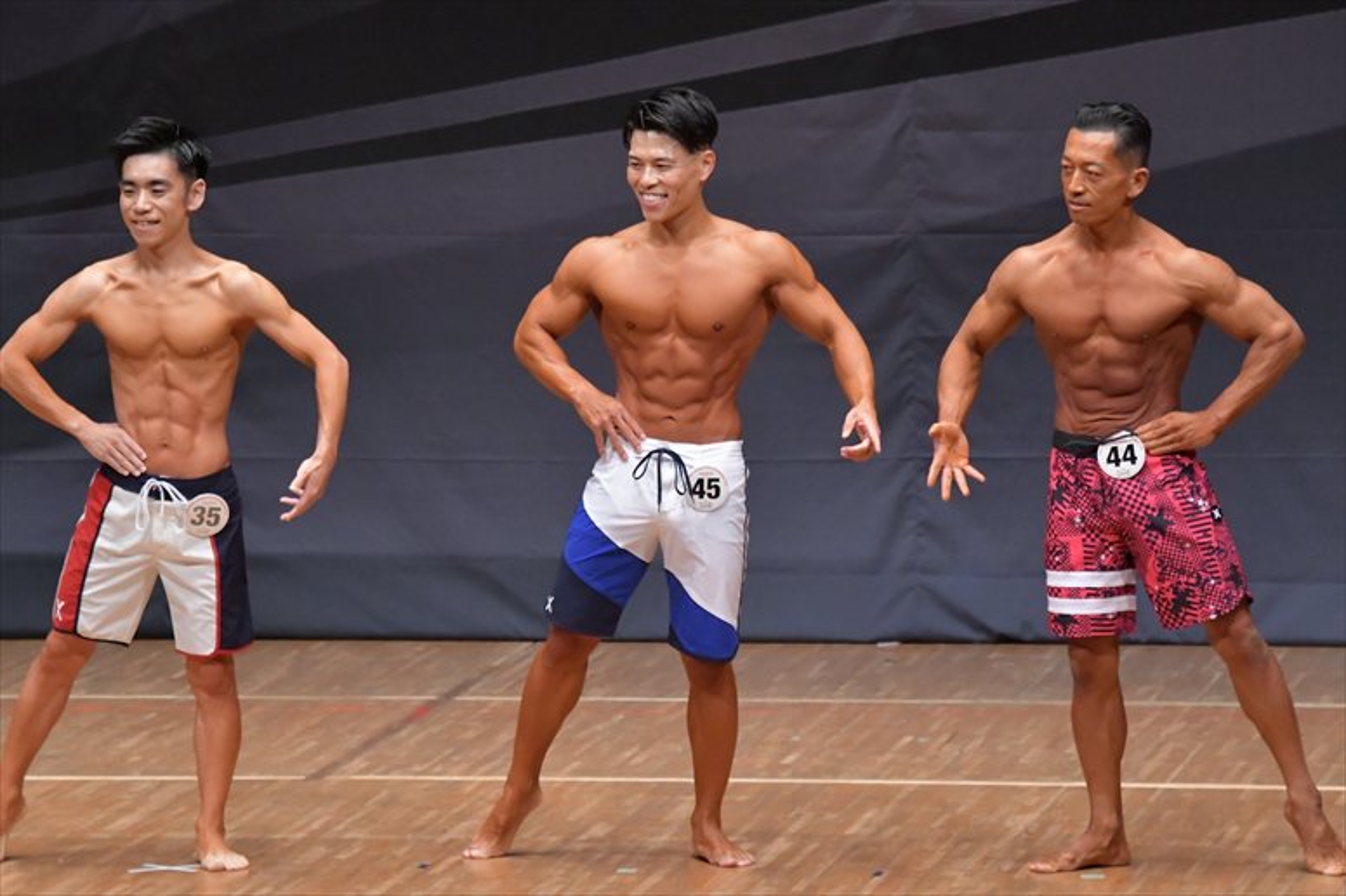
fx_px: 10651
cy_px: 448
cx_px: 673
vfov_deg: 4.8
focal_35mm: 285
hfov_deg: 7.2
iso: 6400
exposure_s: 1/400
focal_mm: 190
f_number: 5.6
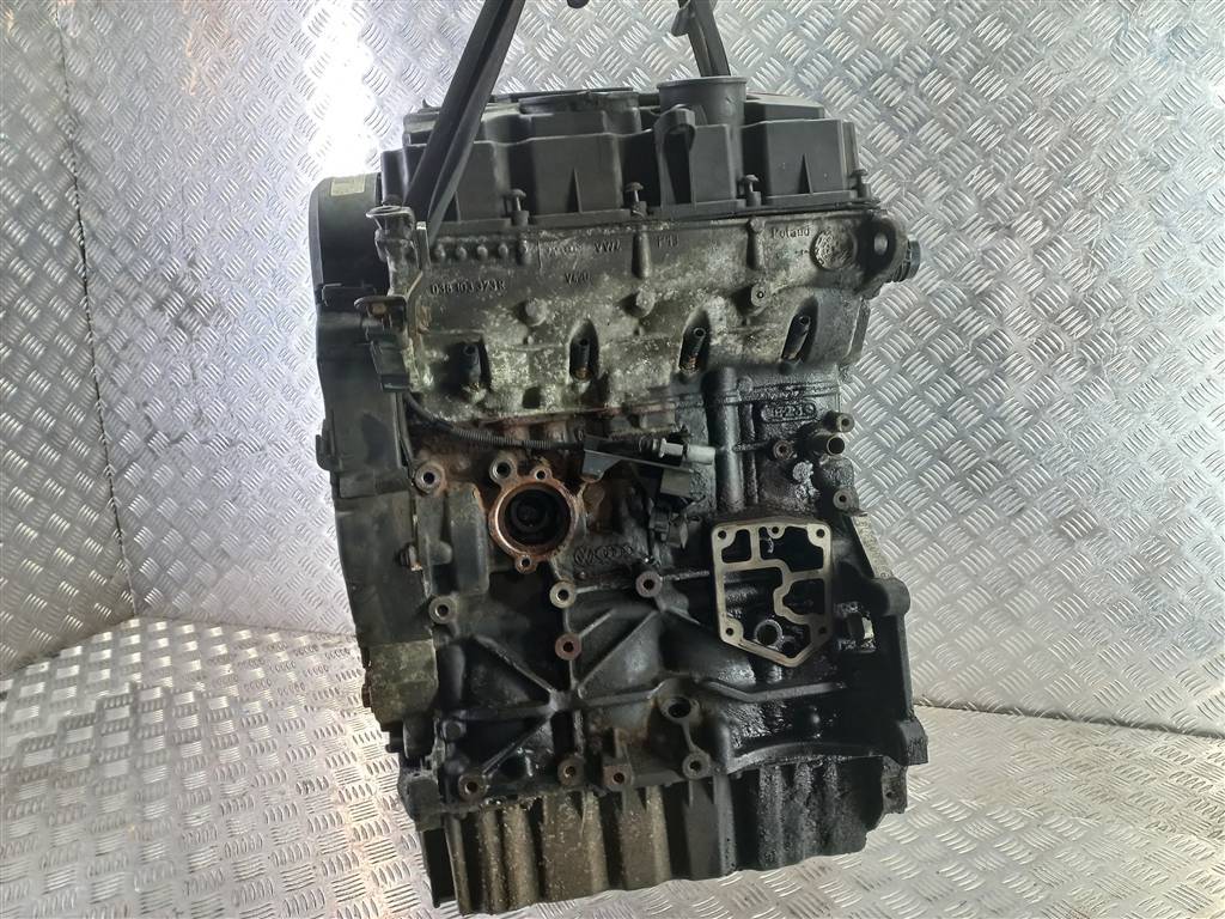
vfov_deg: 54.9
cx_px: 612
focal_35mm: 25
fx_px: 885
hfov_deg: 69.4
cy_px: 460
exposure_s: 1/50
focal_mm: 4.6
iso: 200
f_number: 1.8
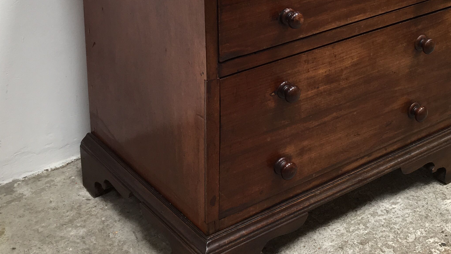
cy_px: -13
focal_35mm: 62
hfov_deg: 33.8
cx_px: 259
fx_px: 741
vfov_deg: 18.8
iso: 32
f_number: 2.2
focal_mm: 4.15
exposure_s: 1/100
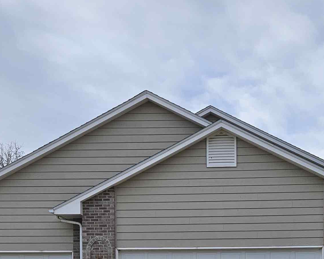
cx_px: 217
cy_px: 305
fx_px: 585
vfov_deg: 23.0
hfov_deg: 30.7
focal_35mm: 61
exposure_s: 1/2000
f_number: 1.8
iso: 25
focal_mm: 5.4
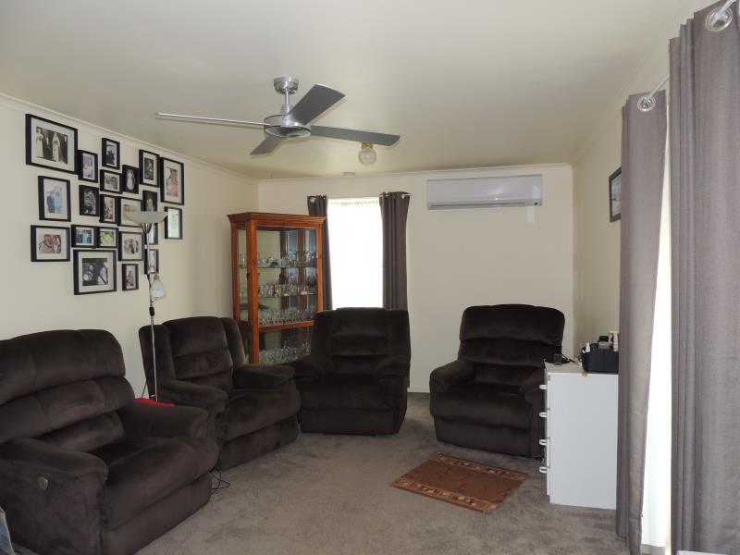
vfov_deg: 56.8
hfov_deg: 71.6
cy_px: 278
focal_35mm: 24
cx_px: 370
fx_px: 513
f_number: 3
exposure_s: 1/30
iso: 200
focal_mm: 4.3
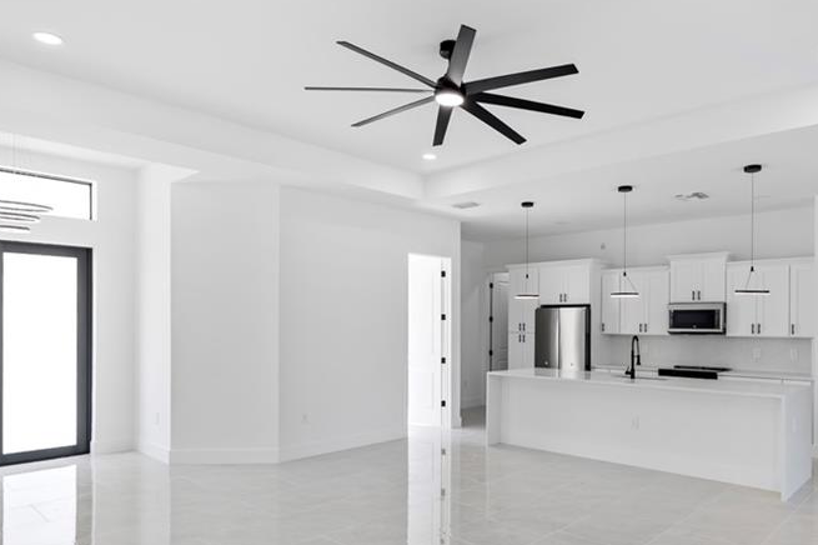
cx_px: 481
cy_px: 319
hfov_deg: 71.0
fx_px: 568
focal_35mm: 25
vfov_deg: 51.0
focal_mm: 16
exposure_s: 1/160
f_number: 4
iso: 250
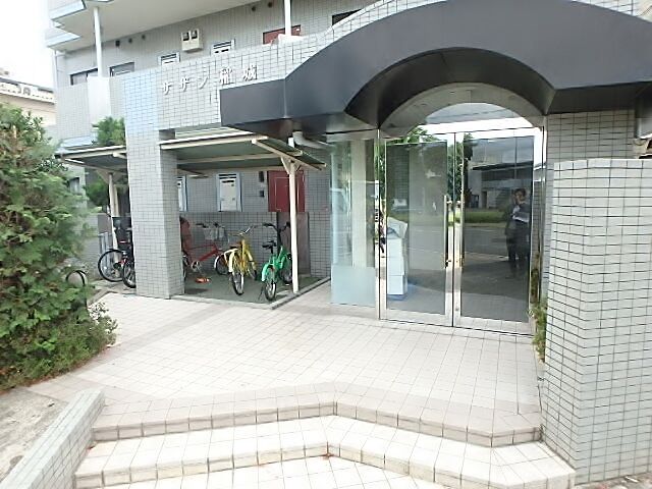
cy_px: 244
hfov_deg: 79.0
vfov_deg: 63.4
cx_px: 326
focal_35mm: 21
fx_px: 396
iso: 160
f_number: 3.5
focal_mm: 3.7
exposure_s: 1/250
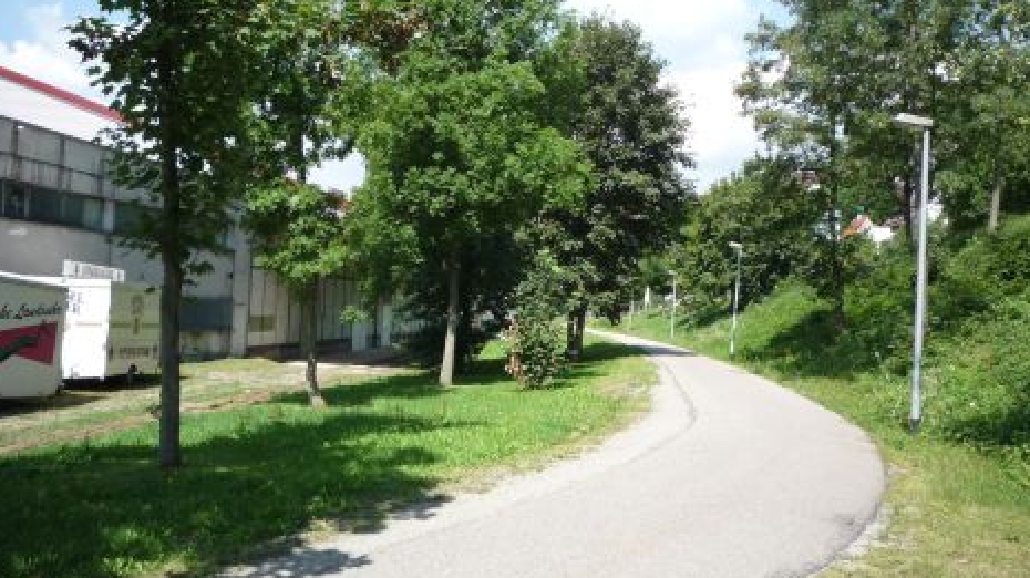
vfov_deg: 32.8
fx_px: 983
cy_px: 279
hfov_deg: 55.3
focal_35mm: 36
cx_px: 516
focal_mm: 5.2
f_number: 4
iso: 100
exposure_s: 1/400
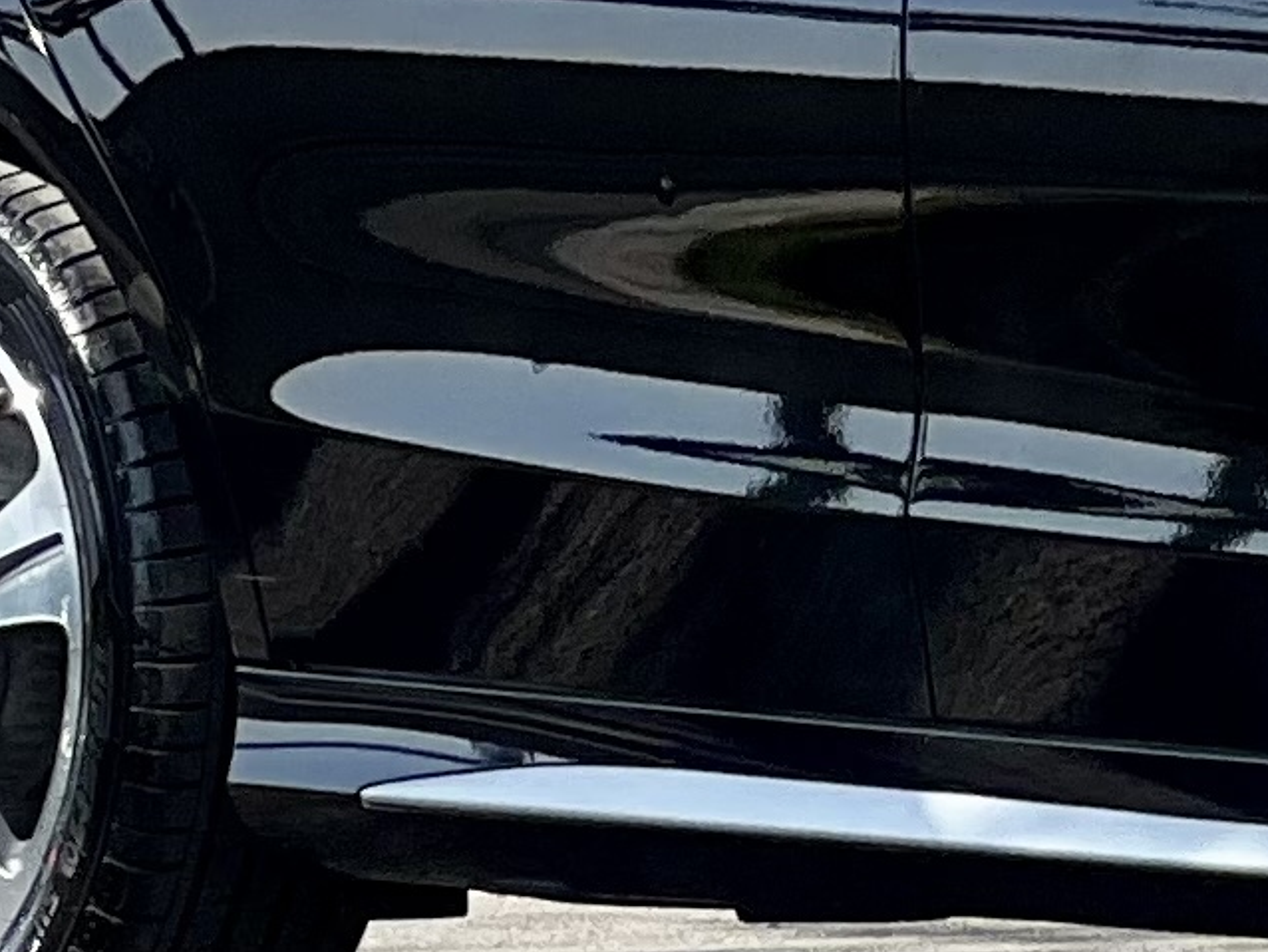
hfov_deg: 4.3
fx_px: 16563
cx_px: 2524
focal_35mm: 452
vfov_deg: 3.3
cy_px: -334
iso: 32
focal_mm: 9
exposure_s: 1/368
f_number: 2.8
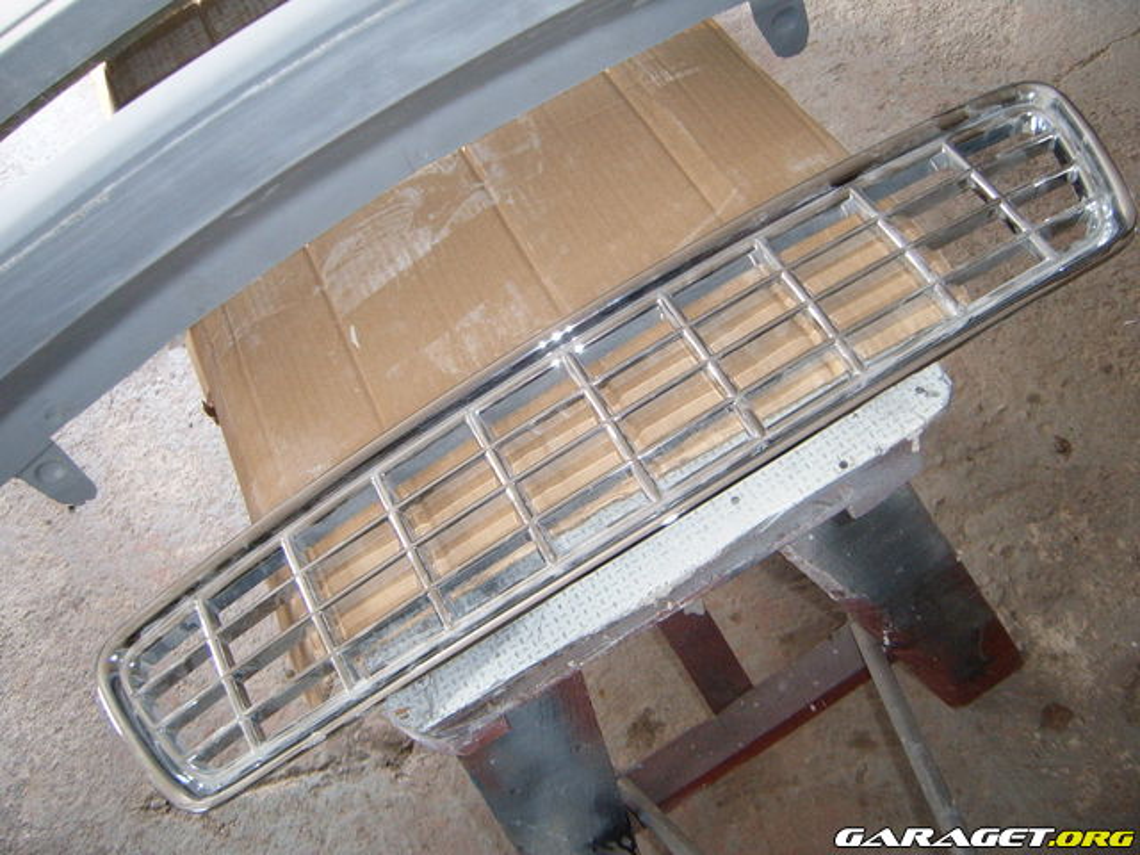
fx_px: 1219
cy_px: 428
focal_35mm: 37
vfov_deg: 38.7
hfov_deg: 50.1
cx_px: 570
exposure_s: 1/30
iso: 141
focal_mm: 6.2
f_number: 2.9
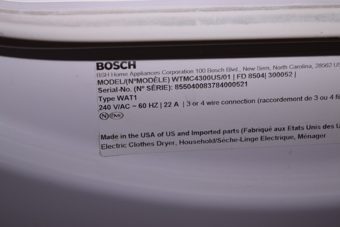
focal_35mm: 82
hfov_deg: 24.6
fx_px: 779
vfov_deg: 16.6
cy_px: 114
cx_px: 170
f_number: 6.3
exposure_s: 1/60
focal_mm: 55
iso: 100
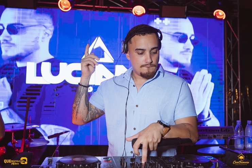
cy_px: 84
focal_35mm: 36
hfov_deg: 53.1
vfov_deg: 36.9
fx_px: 252
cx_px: 126
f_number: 2.8
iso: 2500
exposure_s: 1/125
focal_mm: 24
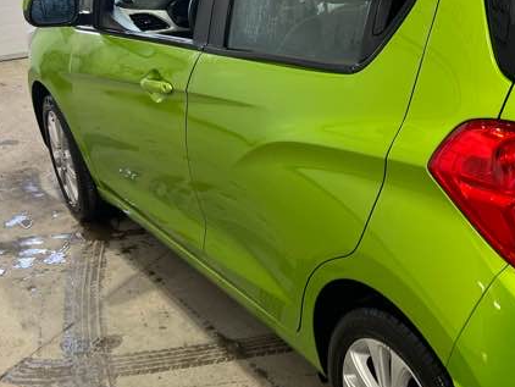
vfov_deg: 25.7
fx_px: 849
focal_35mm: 57
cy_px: 165
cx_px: 460
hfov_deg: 32.2
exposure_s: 1/120
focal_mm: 5.7
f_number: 1.5
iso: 100
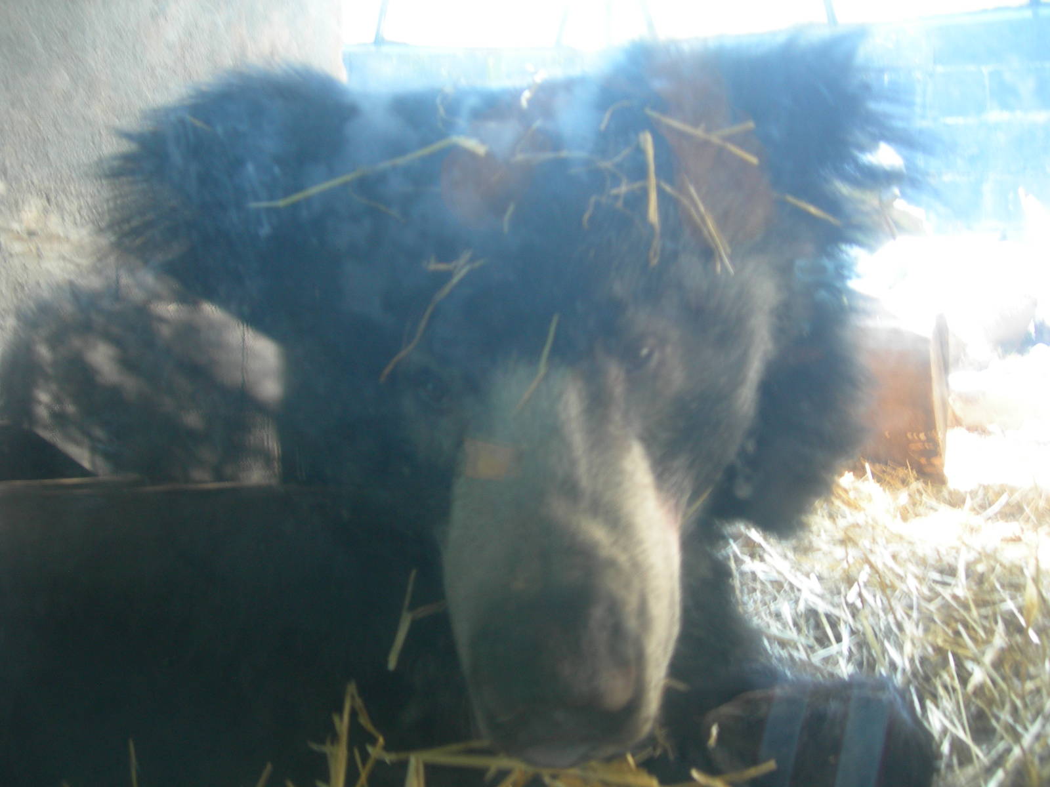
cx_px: 525
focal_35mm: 38
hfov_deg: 49.0
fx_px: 1153
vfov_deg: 37.7
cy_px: 394
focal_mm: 7.8
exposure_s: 1/8.2
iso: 50
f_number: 2.8
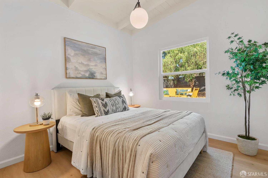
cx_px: 134
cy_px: 89
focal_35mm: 17
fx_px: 127
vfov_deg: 70.4
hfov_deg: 93.3
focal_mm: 17
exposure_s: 1/2
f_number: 16
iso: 320
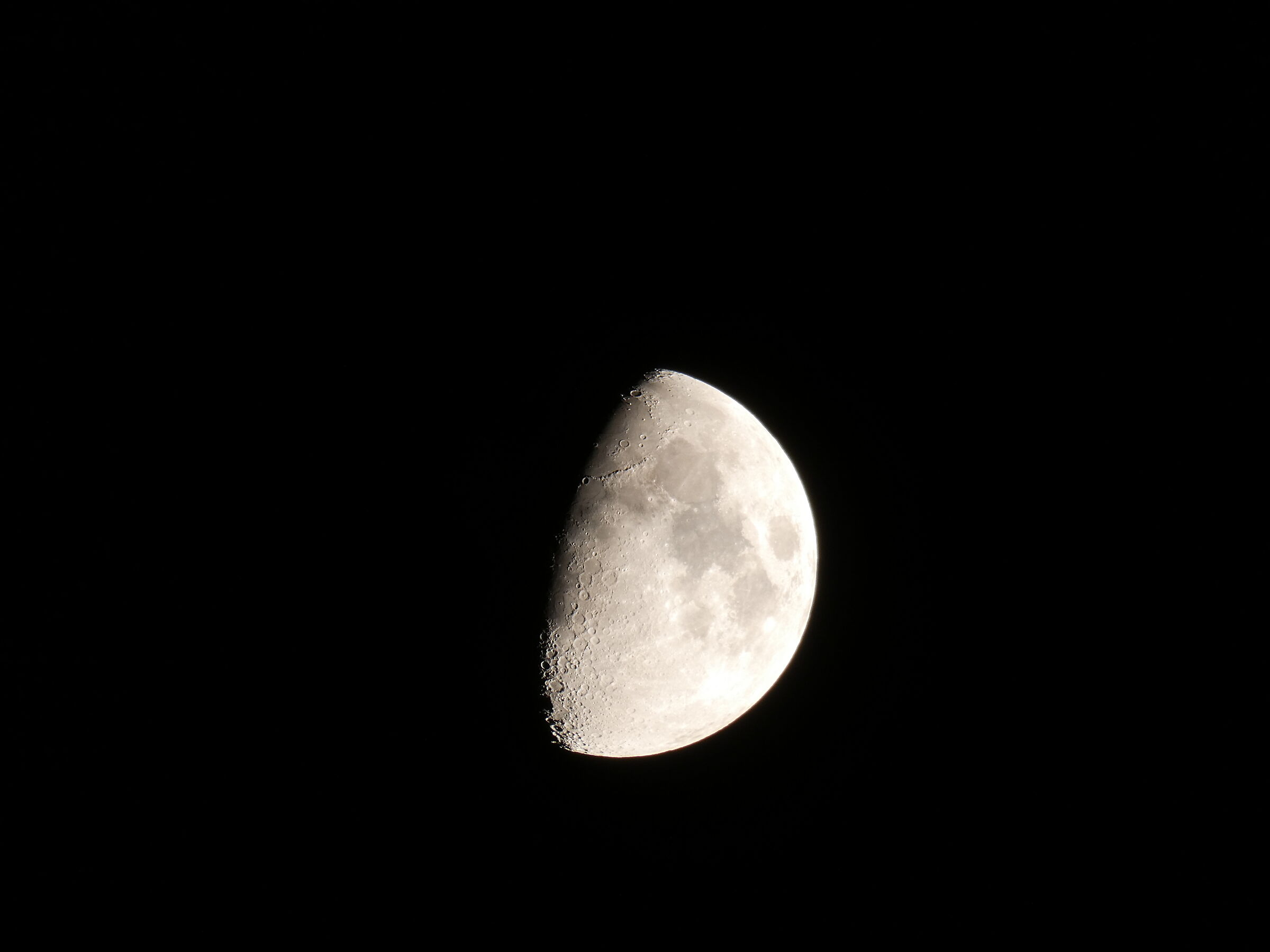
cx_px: 635
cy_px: 476
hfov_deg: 1.7
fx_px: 44026
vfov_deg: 1.2
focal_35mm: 1200
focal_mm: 215
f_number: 8
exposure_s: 1/8
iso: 80
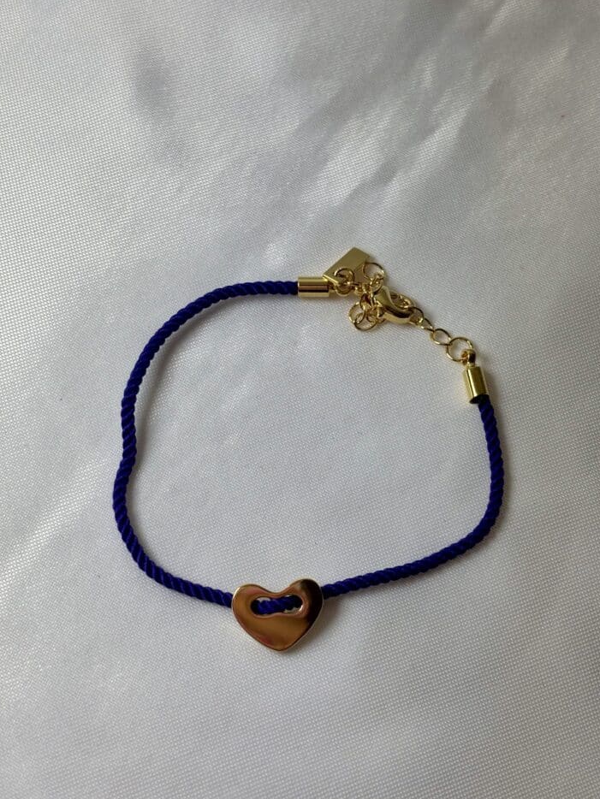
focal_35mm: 57
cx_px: 288
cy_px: 423
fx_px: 1317
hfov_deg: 25.7
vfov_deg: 33.8
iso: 32
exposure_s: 1/894
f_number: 1.6
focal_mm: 5.96
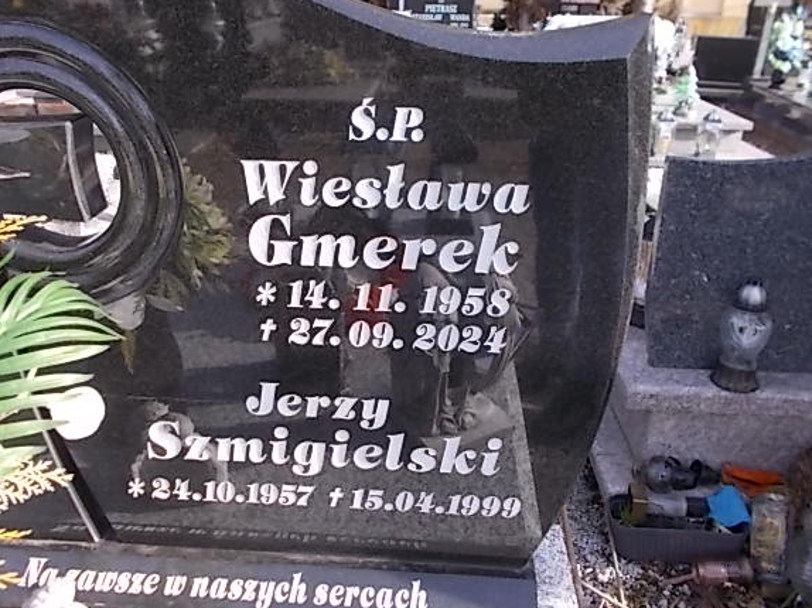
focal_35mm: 29
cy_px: 290
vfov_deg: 48.2
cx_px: 393
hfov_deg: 61.7
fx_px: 680
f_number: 3.2
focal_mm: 4.6
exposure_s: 1/250
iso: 80
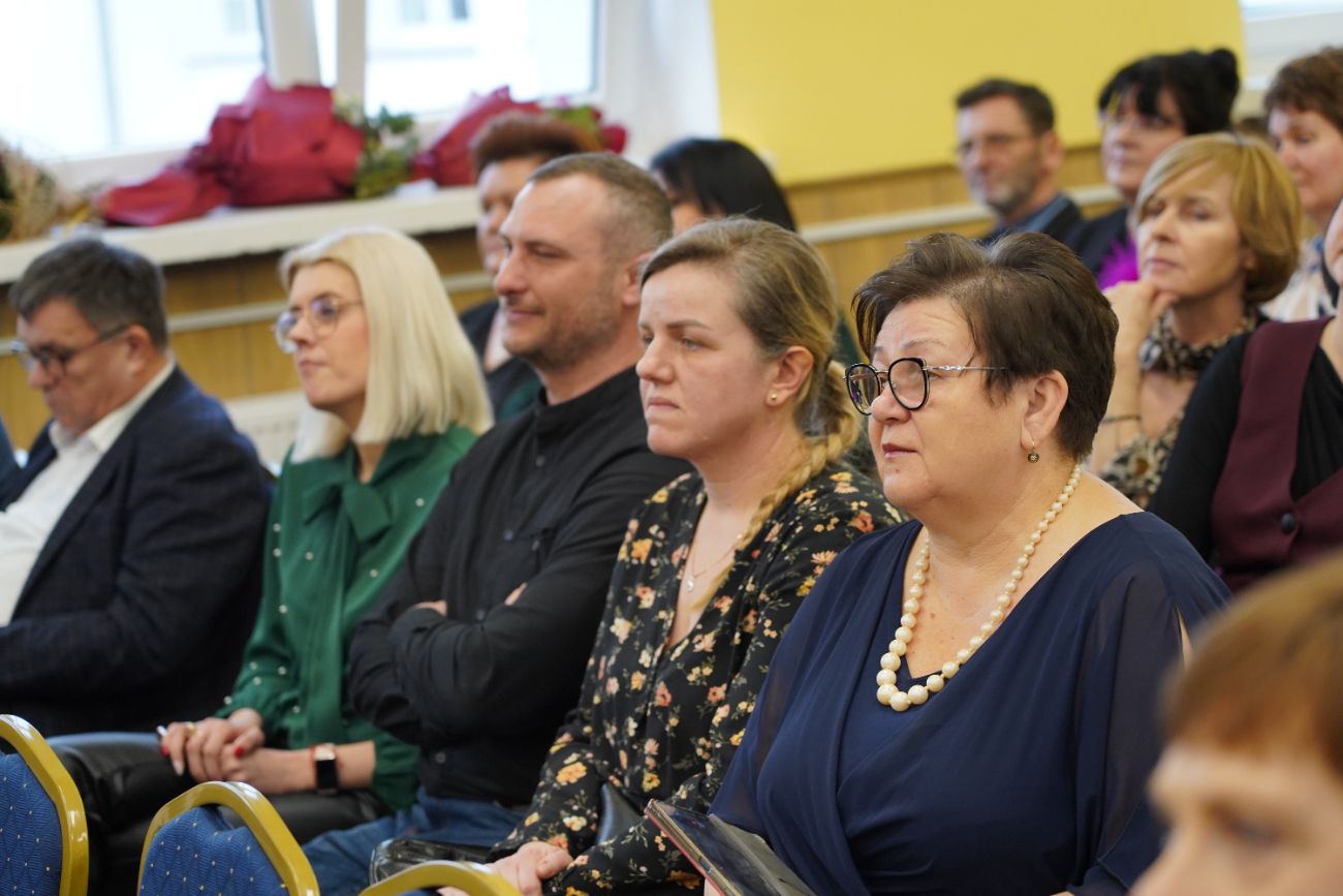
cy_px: 448
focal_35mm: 105
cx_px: 672
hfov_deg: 19.5
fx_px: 3917
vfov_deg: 13.0
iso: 1600
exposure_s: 1/125
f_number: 4
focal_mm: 105
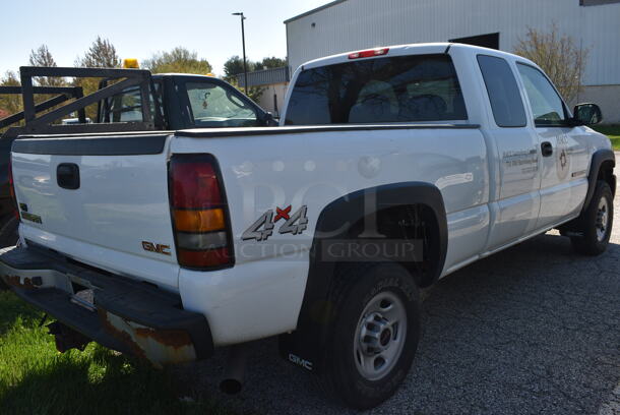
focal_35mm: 32
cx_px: 310
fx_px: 543
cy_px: 208
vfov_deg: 41.8
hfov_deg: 59.4
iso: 200
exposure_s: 1/500
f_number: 8
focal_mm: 21
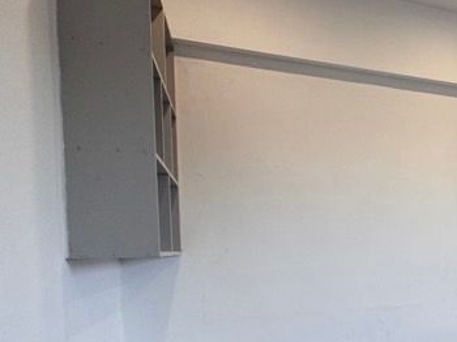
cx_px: 585
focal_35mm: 41
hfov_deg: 33.9
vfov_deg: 34.2
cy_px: 266
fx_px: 541
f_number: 2.2
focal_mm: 2.22
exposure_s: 1/100
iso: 80
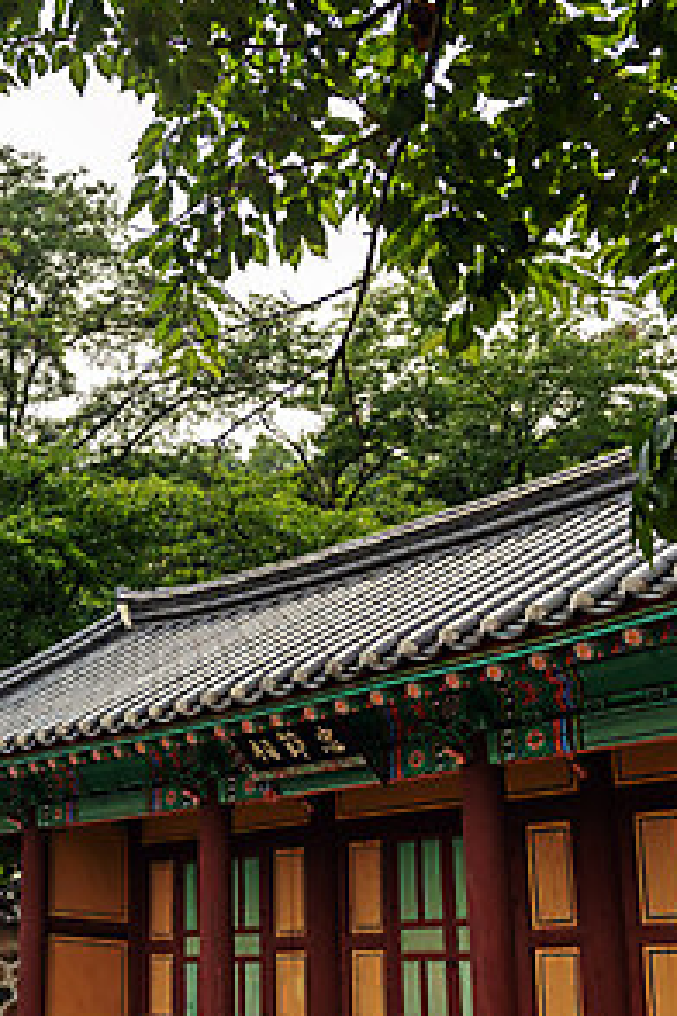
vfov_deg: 39.8
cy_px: 681
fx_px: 1382
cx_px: -152
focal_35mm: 49
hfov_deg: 24.7
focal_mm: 24
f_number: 6.3
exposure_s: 1/1250
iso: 400
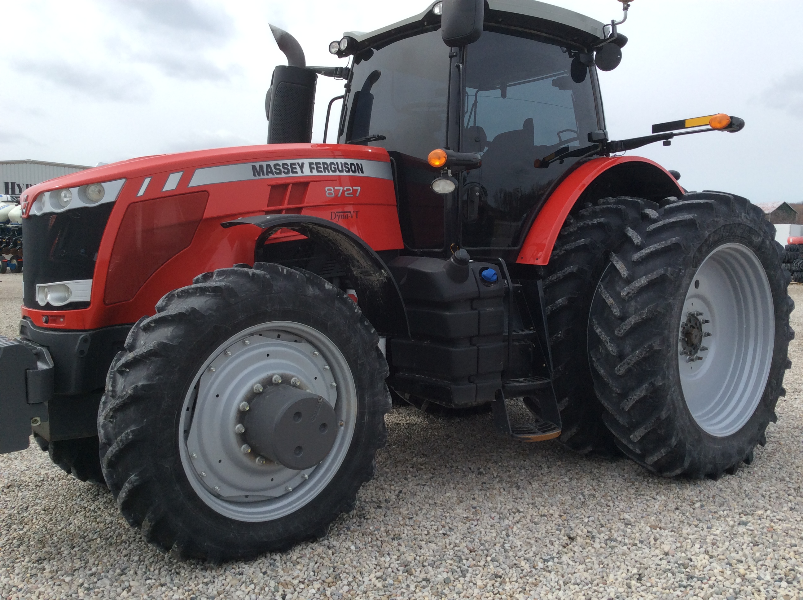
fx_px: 741
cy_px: 300
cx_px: 402
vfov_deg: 44.1
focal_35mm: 32
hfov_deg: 56.9
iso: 32
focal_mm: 3.3
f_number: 2.4
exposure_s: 1/1059
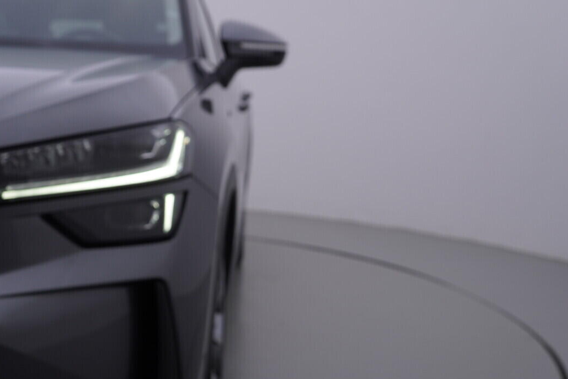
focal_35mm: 50
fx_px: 789
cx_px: 217
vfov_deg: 26.8
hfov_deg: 39.4
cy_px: 250
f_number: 5
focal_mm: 24
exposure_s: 1/125
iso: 125
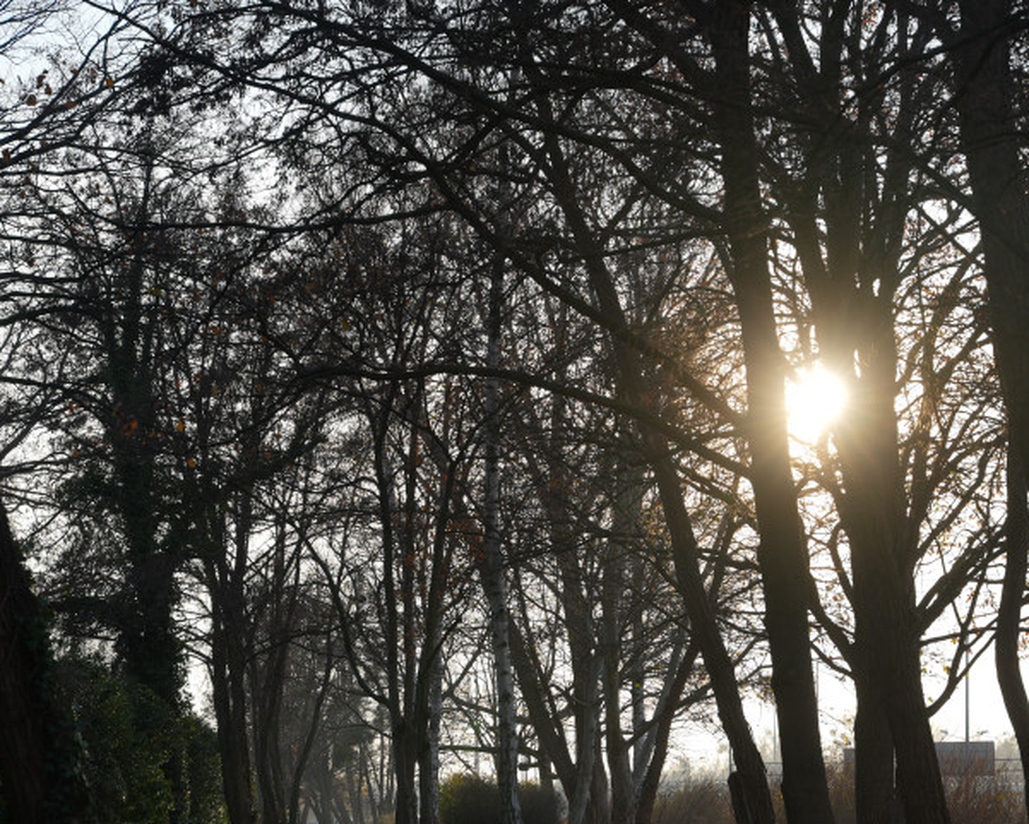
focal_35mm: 116
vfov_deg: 13.3
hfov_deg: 16.5
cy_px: 562
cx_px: 652
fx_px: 3533
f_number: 4
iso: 100
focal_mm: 70
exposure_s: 1/500
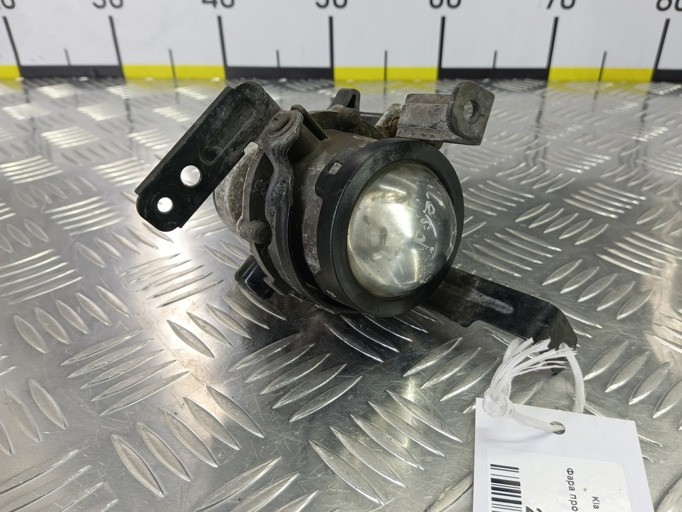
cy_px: 246
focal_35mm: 24
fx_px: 473
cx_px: 355
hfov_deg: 71.6
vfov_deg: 56.8
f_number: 1.6
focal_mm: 4.11
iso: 118
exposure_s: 1/50
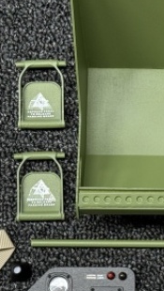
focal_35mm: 143
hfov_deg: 8.4
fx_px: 1105
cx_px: 207
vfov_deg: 15.0
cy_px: 195
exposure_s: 1/50
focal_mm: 6.76
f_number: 1.78
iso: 80
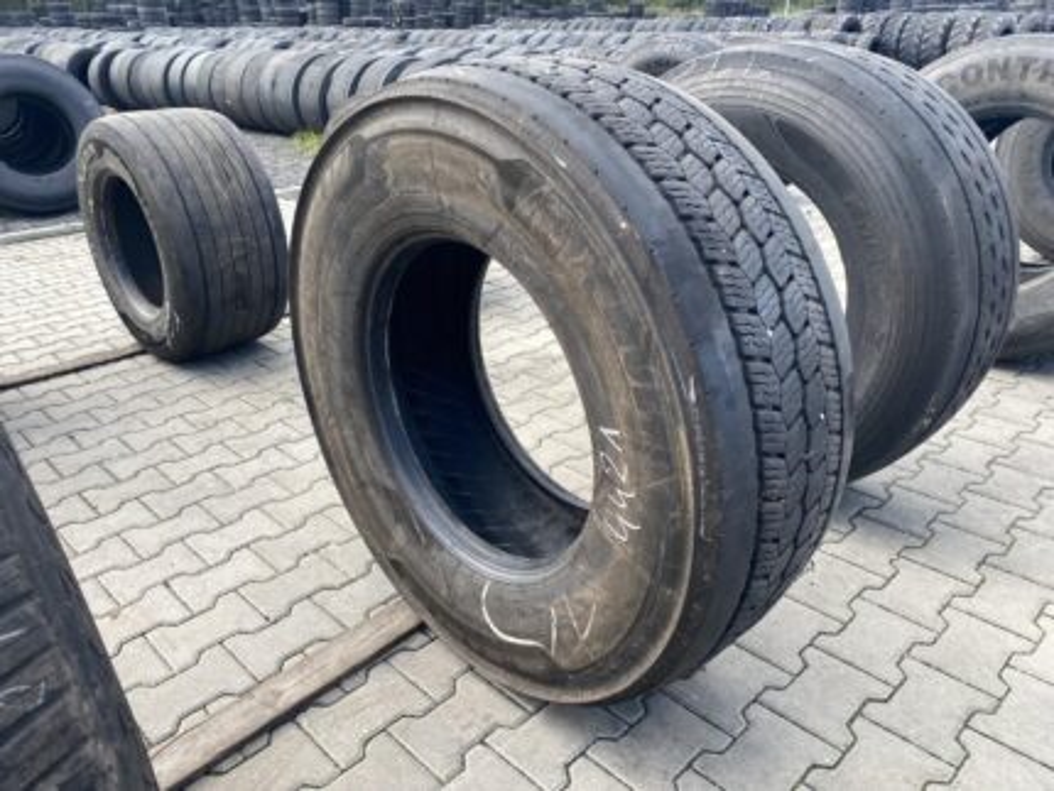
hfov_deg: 67.3
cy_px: 396
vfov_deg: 53.1
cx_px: 527
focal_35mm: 26
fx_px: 792
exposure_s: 1/256
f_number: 1.8
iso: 32
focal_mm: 4.25
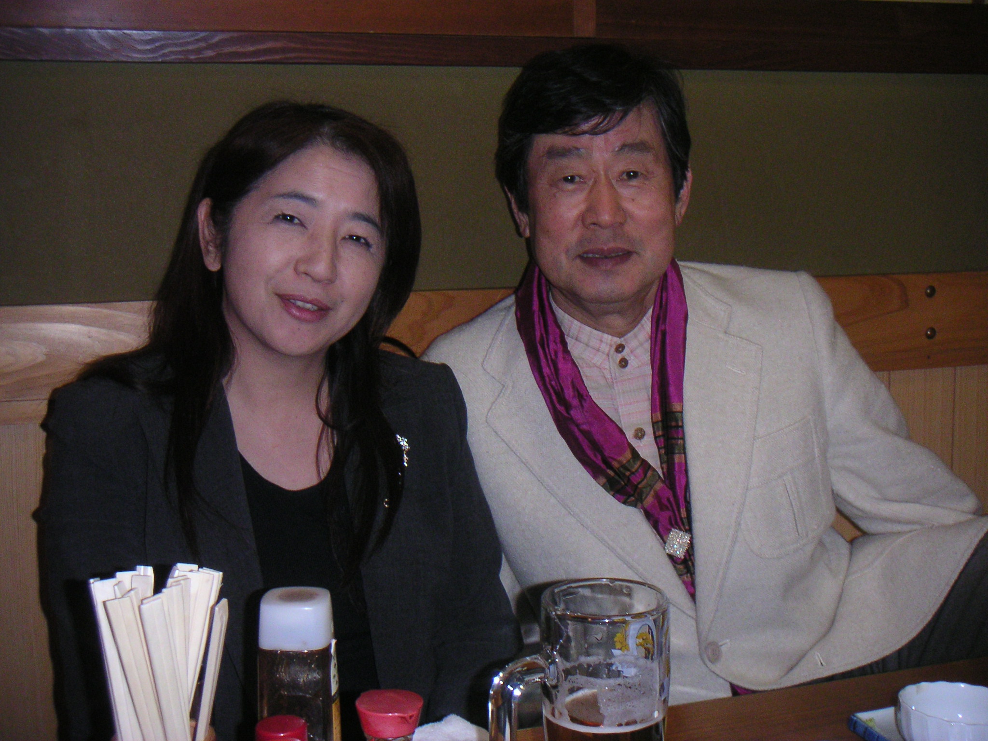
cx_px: 494
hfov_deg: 41.2
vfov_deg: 31.5
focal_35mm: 46
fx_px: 1313
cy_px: 370
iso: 160
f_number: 2.9
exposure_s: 1/45
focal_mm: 7.2
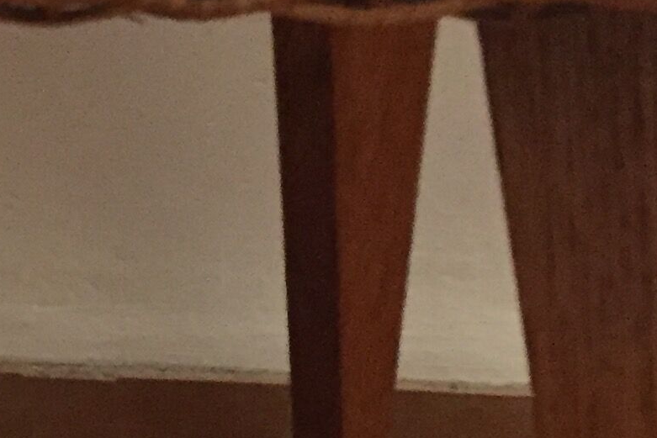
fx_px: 2300
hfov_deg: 15.3
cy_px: 569
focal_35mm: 126
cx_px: -253
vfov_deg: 10.6
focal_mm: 4.15
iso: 640
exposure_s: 1/17
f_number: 2.2
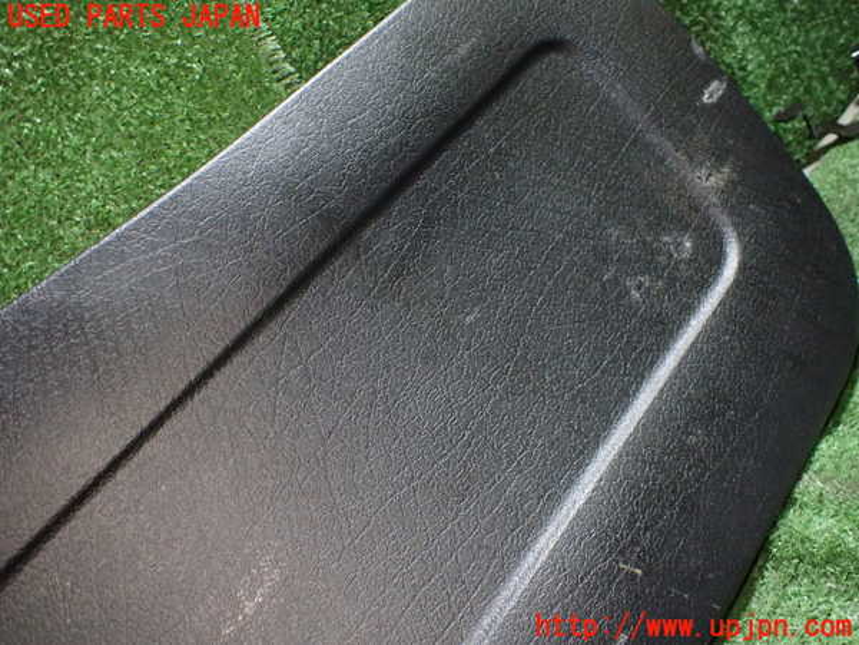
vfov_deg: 46.8
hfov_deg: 60.0
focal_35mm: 30
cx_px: 430
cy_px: 322
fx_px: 744
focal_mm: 5.4
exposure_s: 1/60
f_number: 2.3
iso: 800
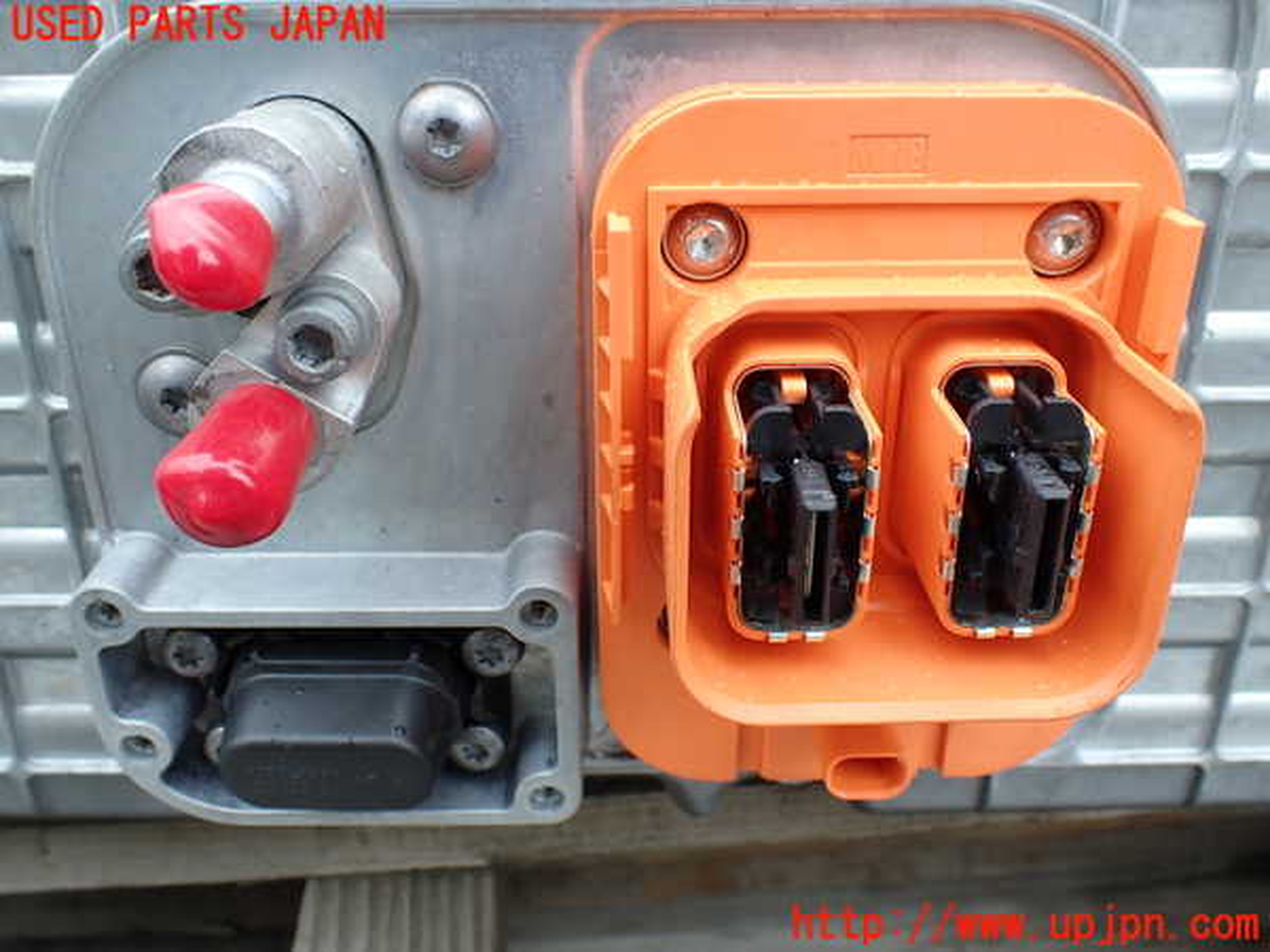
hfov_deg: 60.0
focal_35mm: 30
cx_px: 635
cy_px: 476
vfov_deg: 46.8
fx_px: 1101
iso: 100
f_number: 3.2
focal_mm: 5.4
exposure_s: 1/250
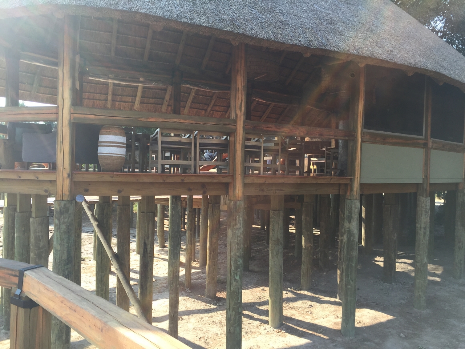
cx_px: 232
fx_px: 390
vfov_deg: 48.2
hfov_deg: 61.7
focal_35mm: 29
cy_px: 174
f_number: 2.2
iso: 32
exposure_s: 1/494
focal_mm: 4.15
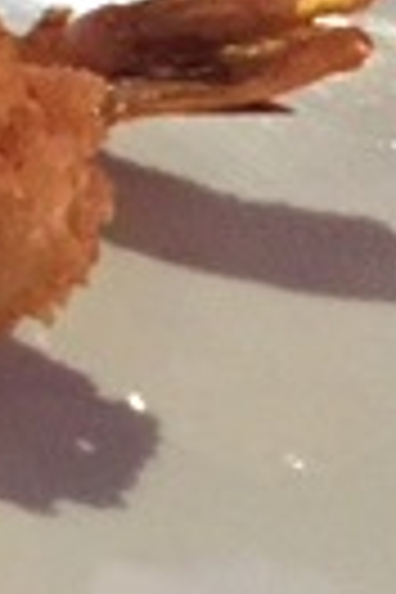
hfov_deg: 7.6
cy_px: -158
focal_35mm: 146
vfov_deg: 13.6
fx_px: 2409
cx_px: -968
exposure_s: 1/17
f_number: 2.2
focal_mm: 4.15
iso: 320
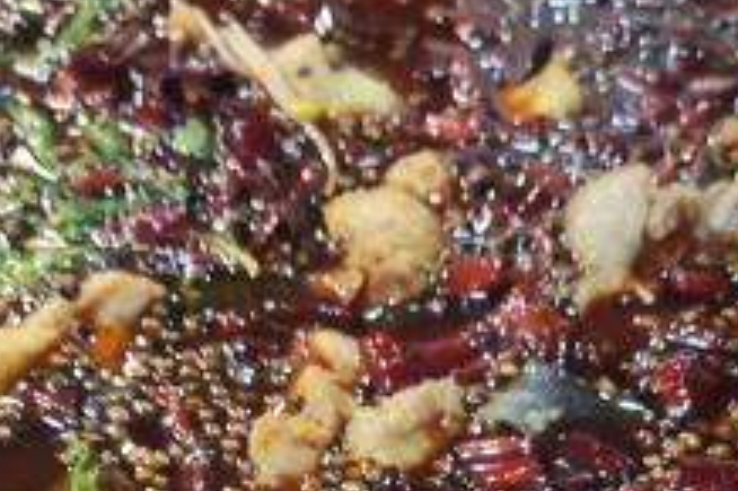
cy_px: 808
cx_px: 352
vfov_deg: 16.2
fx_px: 1516
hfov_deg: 27.4
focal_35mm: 74
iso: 1456
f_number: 1.75
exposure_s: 1/33
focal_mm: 4.77
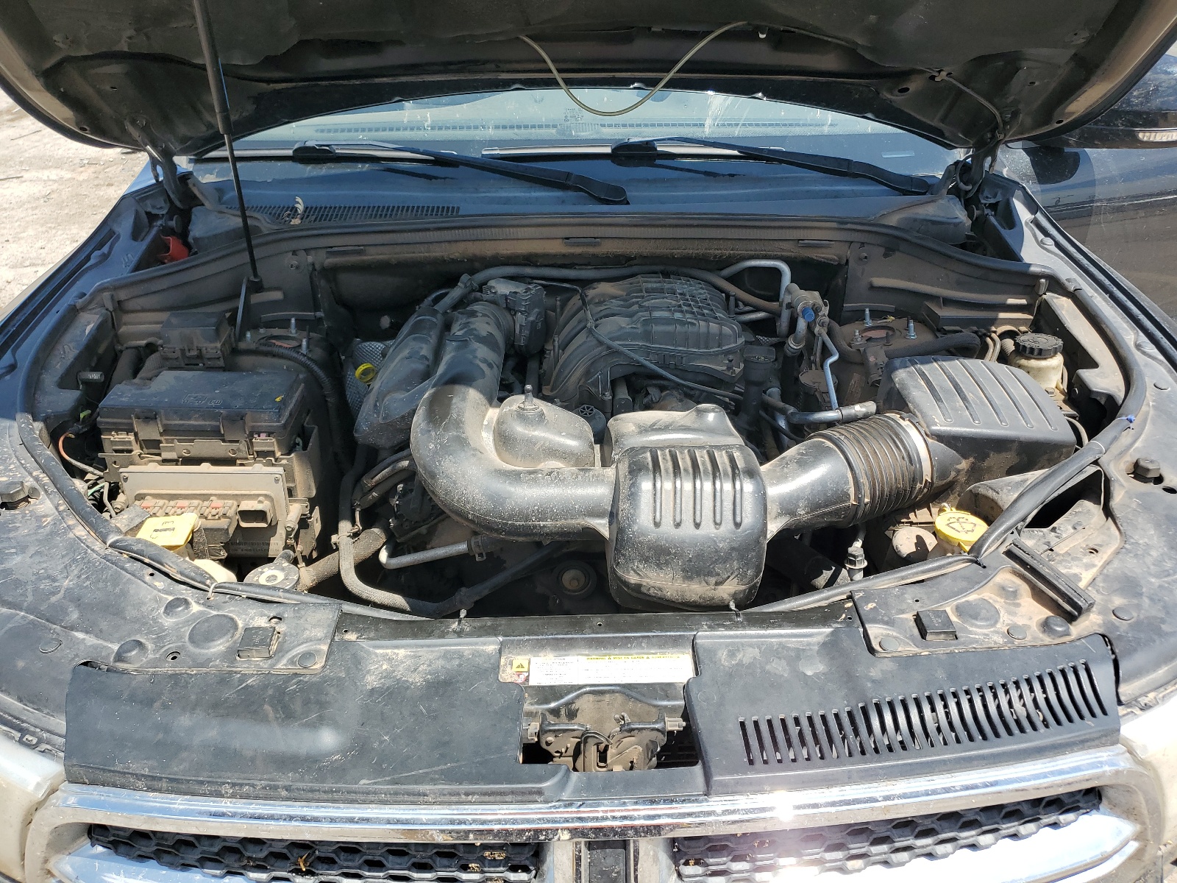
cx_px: 588
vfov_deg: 53.1
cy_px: 442
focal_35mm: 26
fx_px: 884
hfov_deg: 67.3
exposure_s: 1/1667
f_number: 1.5
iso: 50
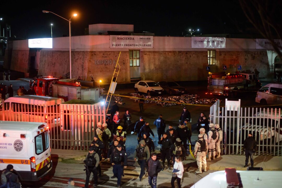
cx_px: 141
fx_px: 392
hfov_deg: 39.6
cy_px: 94
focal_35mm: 50
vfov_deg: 27.0
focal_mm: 50
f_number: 1.8
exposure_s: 1/160
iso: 4000
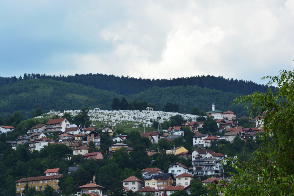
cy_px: 98
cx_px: 147
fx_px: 1286
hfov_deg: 13.0
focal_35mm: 158
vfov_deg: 8.7
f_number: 10
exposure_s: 1/320
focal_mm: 105
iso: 400
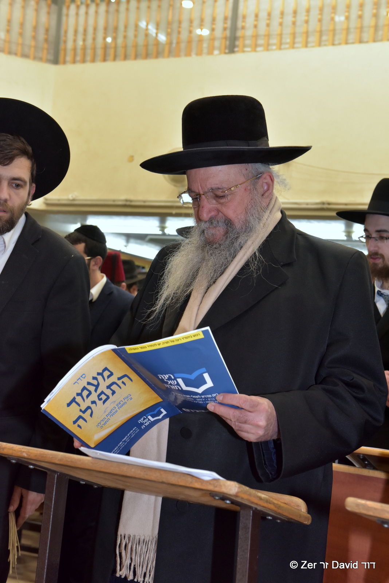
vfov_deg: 38.2
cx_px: 194
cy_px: 292
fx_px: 842
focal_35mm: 52
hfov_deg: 26.0
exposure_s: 1/125
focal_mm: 52
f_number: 8
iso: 3200
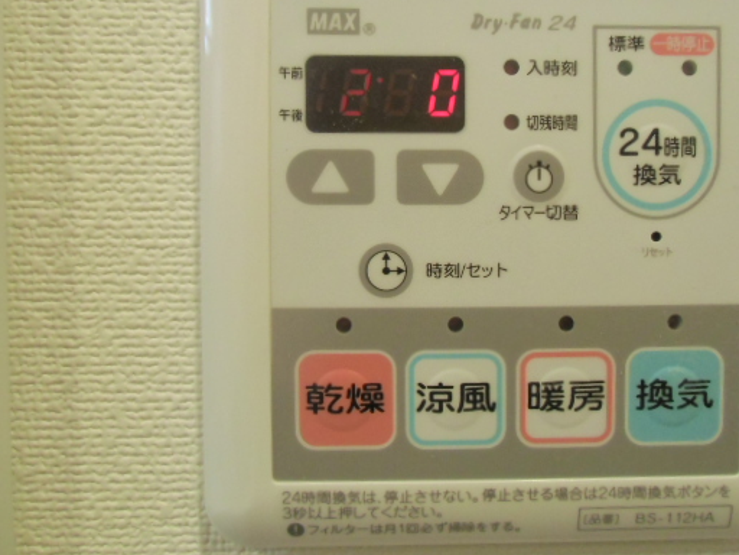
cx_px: 447
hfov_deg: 59.4
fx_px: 640
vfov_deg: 46.7
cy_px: 244
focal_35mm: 30
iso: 400
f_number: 3
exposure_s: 1/100
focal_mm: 4.24
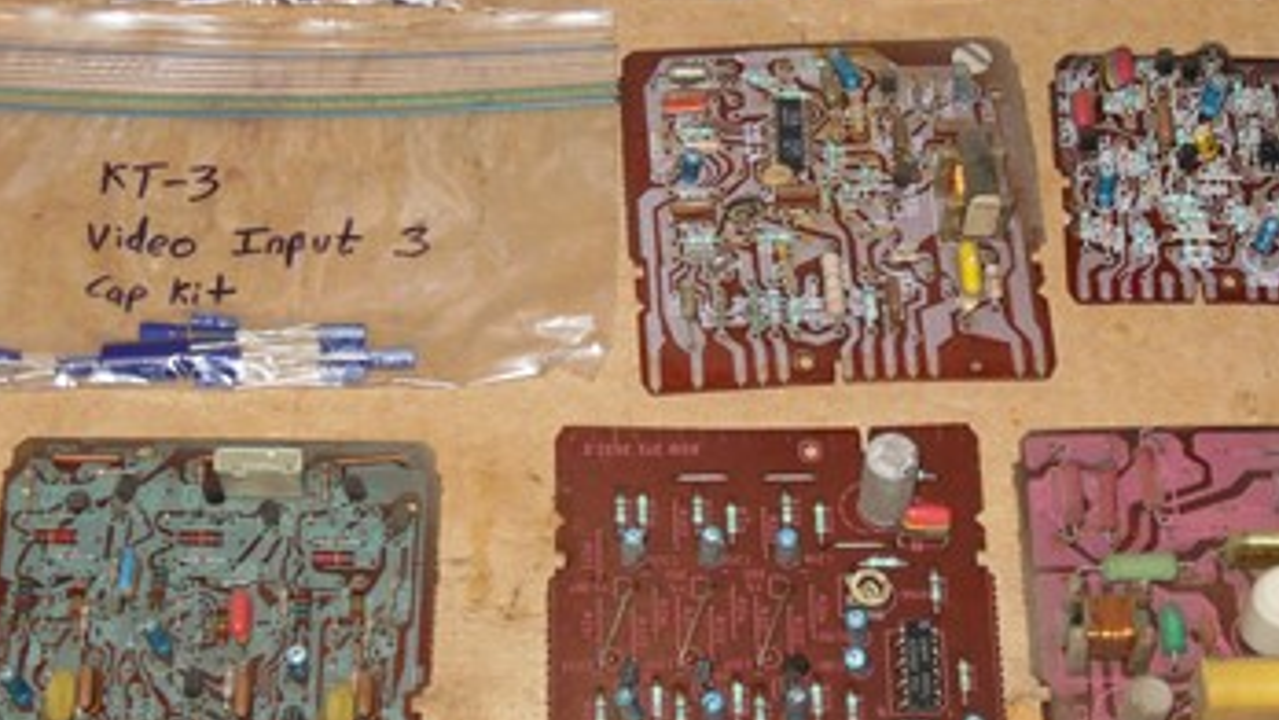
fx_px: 2714
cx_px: 698
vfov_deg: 15.1
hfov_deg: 26.5
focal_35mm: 80
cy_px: 264
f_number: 4.1
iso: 200
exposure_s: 1/60
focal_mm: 10.2
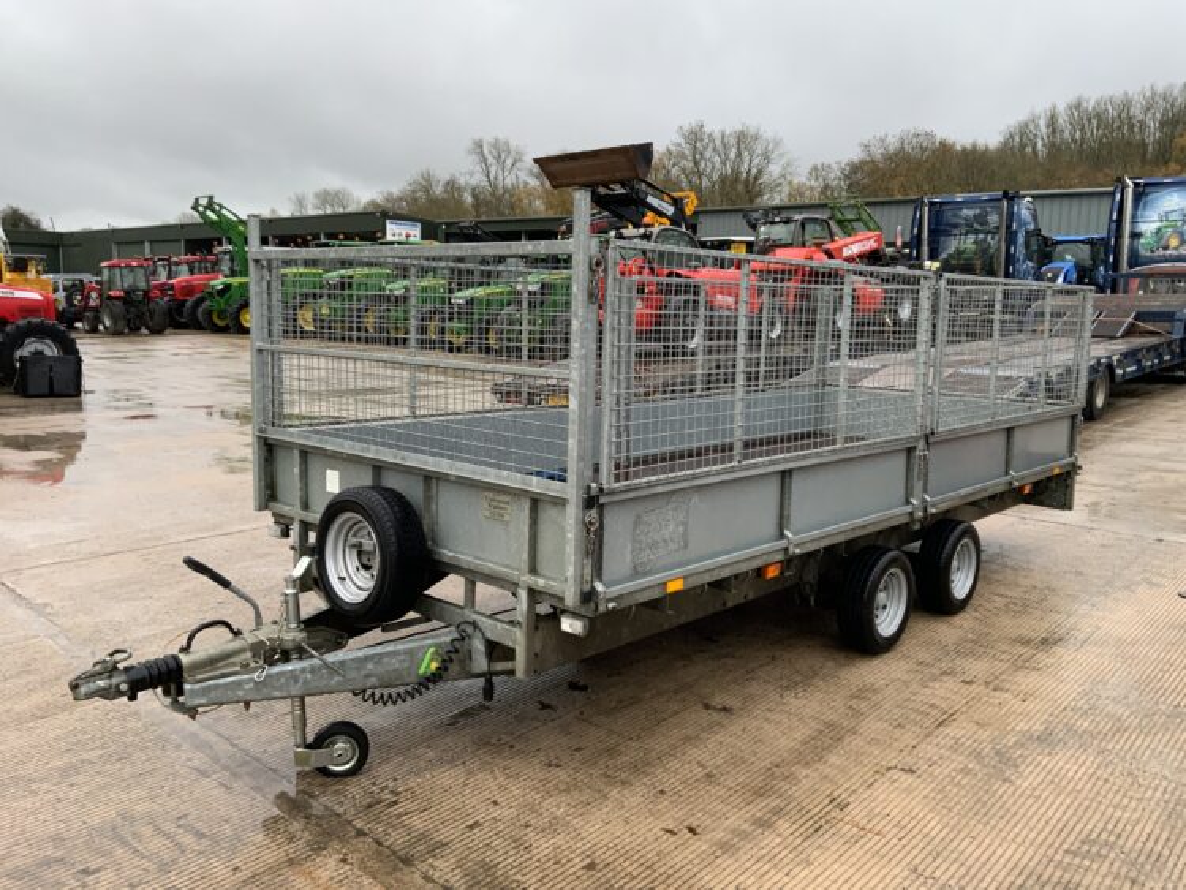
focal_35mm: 29
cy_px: 445
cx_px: 593
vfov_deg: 48.3
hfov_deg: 61.6
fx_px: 994
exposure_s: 1/84
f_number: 1.8
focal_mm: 3
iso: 64
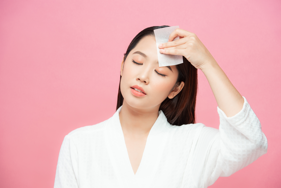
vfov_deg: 11.2
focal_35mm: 122
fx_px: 953
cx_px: 140
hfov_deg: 16.8
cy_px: 94
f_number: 5.6
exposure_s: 1/160
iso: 200
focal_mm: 122
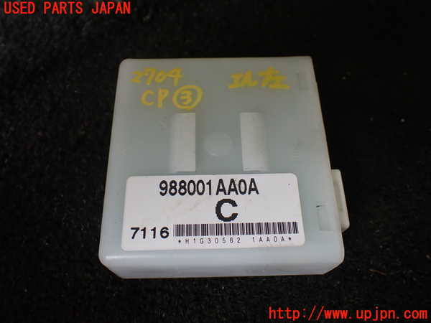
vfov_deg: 46.8
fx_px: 374
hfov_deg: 60.0
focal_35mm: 30
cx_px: 216
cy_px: 162
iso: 160
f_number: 2.3
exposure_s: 1/125
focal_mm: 5.4
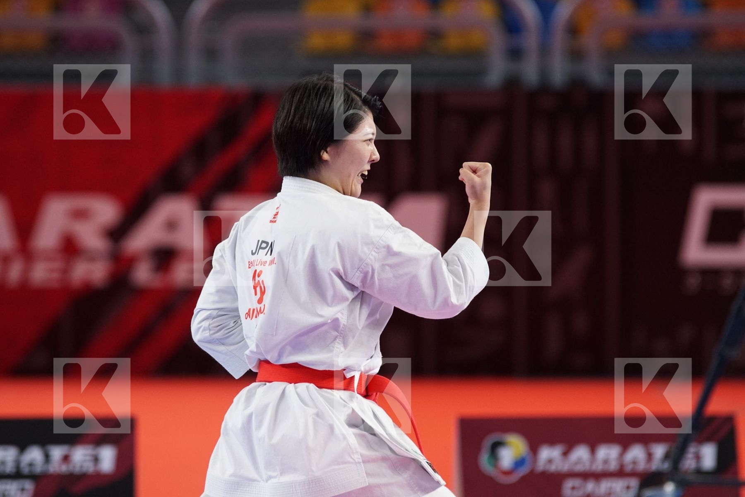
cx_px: 372
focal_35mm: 300
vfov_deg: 4.6
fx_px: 6208
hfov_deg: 6.9
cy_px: 248
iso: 1000
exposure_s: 1/400
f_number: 3.2
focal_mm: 200
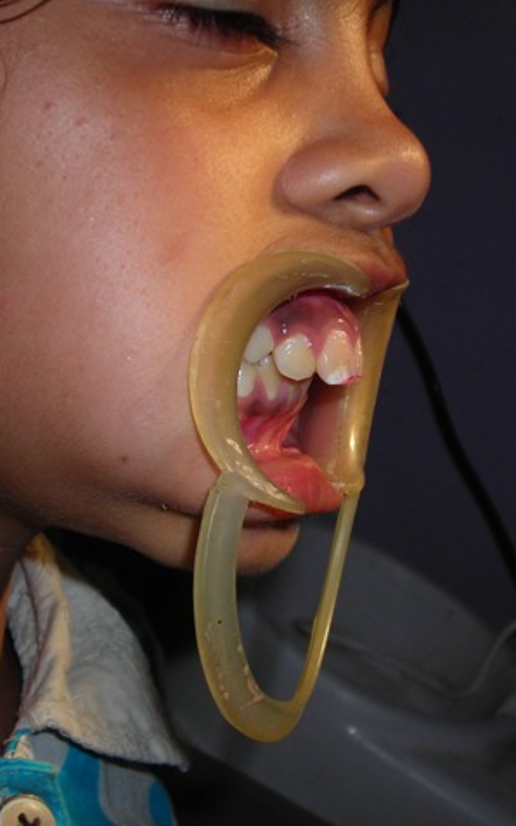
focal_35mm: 54
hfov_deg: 24.0
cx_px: 293
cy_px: 412
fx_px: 1215
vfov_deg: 37.5
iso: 50
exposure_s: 1/60.1
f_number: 3.2
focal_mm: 6.3
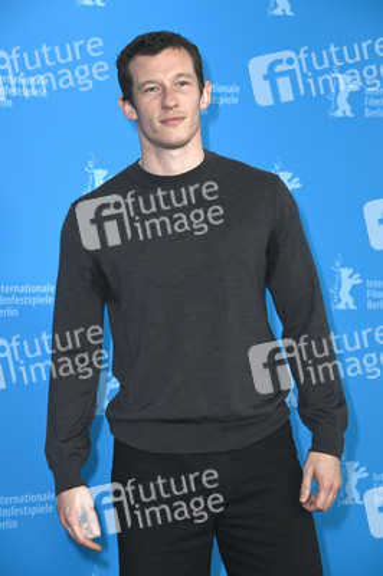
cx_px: 192
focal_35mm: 98
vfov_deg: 20.8
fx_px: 1567
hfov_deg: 13.9
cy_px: 288
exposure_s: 1/250
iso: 800
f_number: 5.6
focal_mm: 98
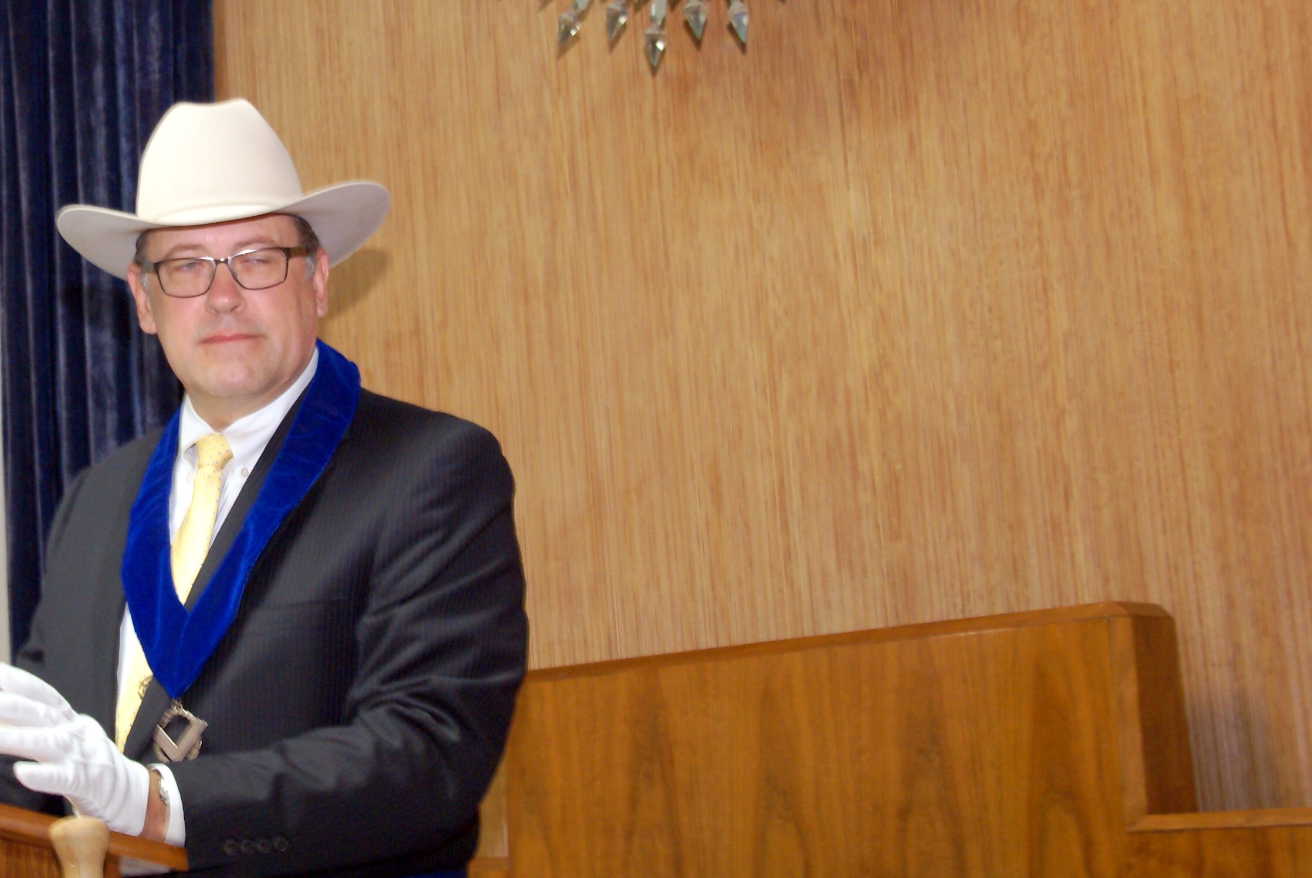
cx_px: 191
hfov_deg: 22.0
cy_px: 339
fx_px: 3316
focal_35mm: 91
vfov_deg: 15.1
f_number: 5.6
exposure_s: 1/13
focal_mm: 35
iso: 400
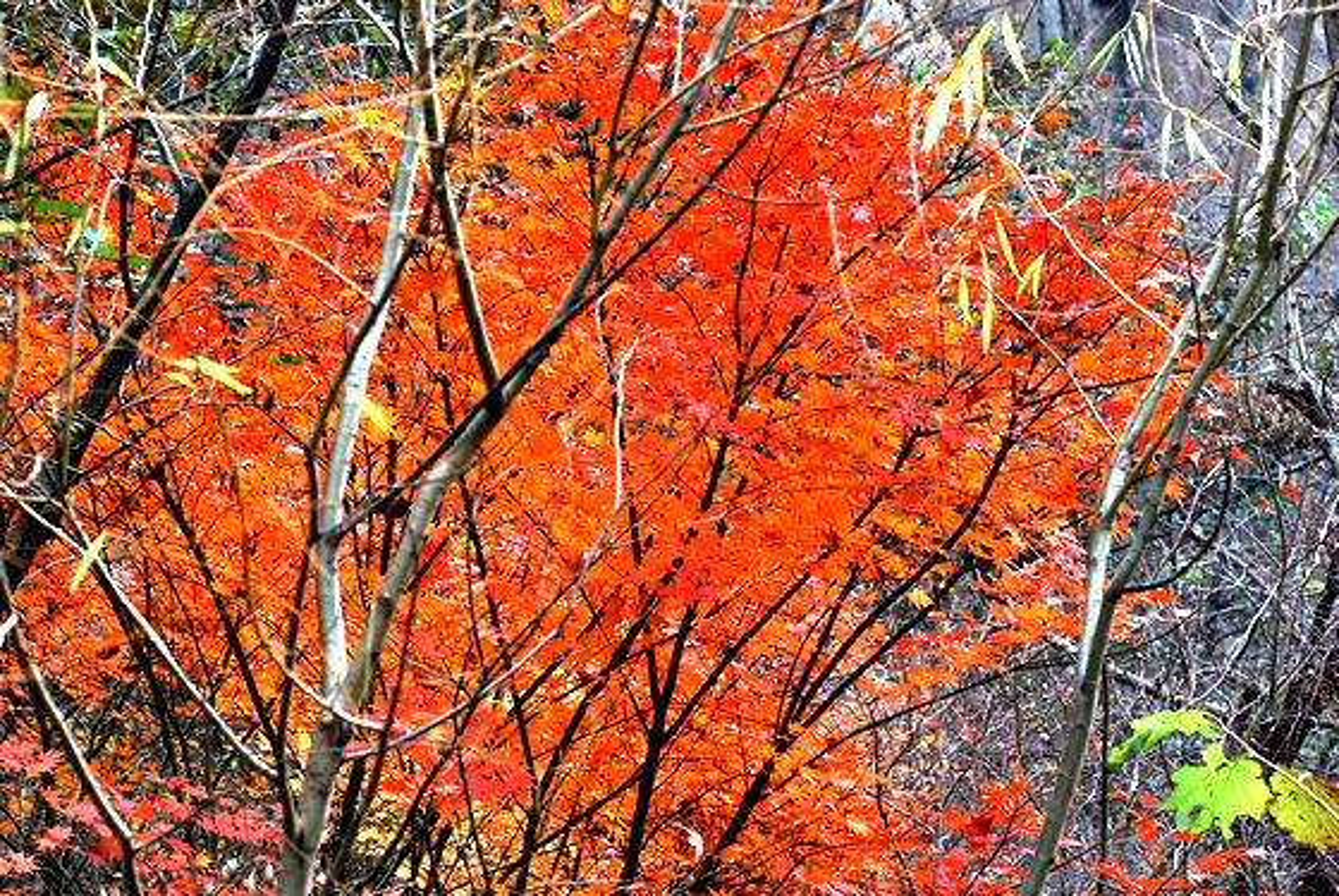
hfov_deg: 27.0
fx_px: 2793
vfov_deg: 18.2
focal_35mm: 75
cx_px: 670
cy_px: 448
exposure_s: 1/60
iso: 400
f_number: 5.6
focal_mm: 50
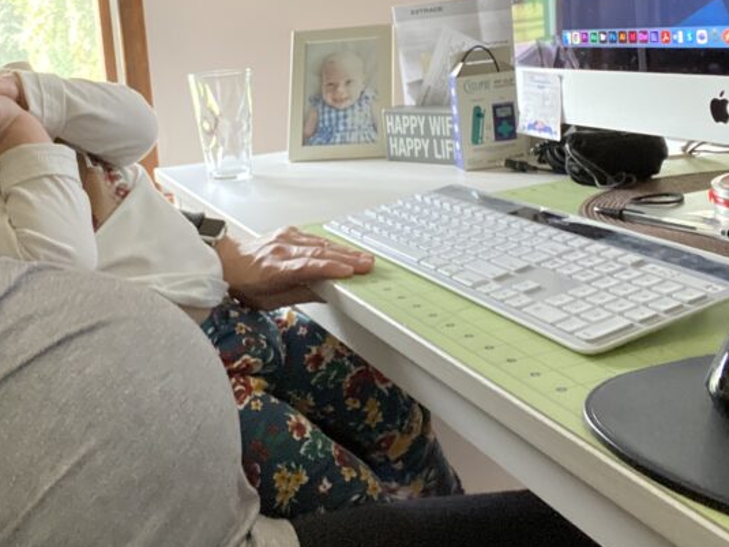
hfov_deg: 42.9
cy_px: 116
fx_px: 926
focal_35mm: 44
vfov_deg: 32.1
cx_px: 332
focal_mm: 2.71
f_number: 2.2
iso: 400
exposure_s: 1/36
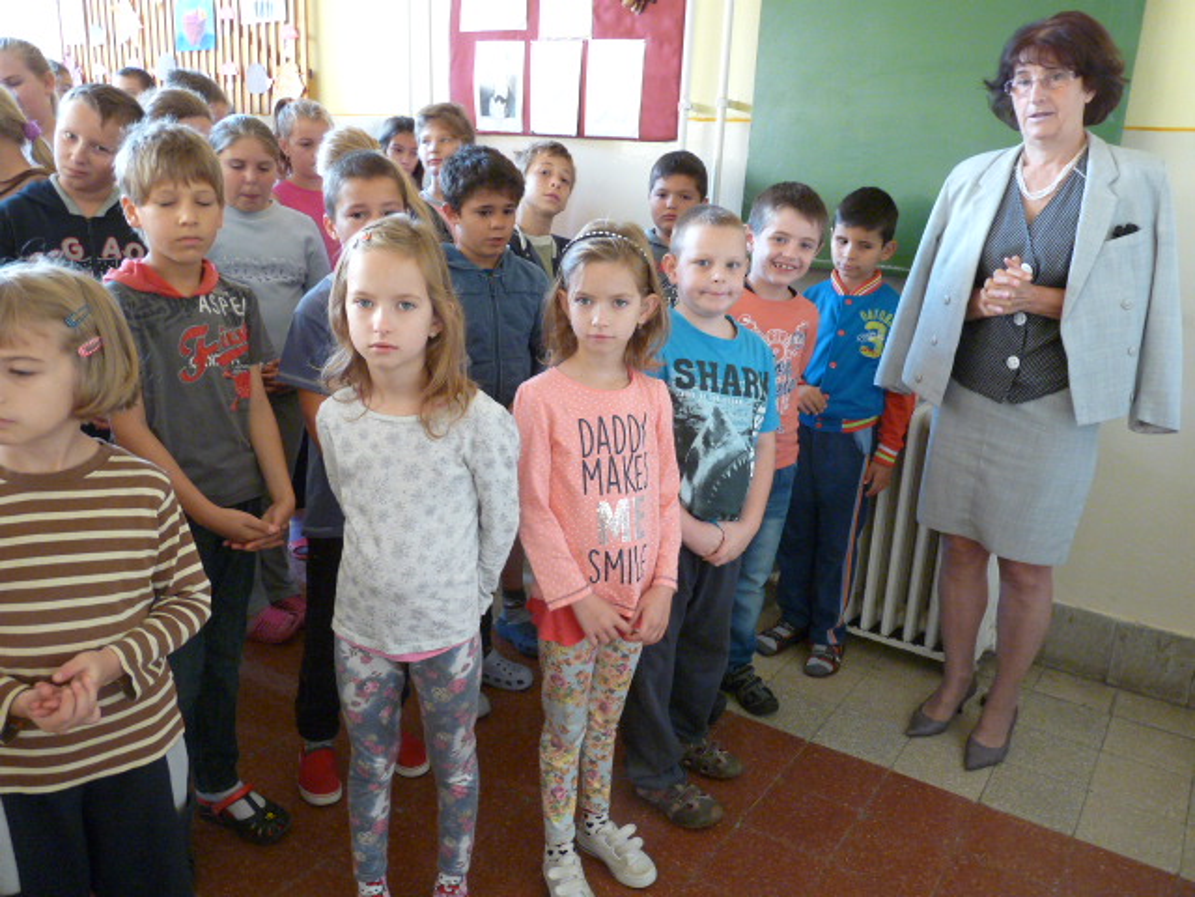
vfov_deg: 51.4
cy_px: 448
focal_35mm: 27
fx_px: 932
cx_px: 598
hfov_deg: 65.3
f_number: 2.8
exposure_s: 1/25
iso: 400
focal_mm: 4.8
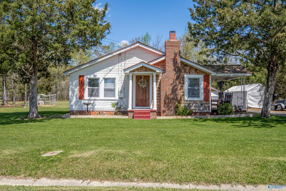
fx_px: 230
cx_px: 143
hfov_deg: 63.7
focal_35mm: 29
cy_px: 96
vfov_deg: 44.9
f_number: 8
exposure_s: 1/1000
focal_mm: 19.1
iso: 800
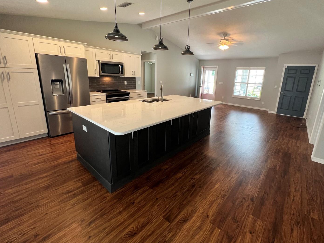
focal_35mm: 15
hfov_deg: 98.0
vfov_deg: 81.5
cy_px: 109
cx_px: 175
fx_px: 140
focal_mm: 1.57
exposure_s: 1/60
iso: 160
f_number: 1.8
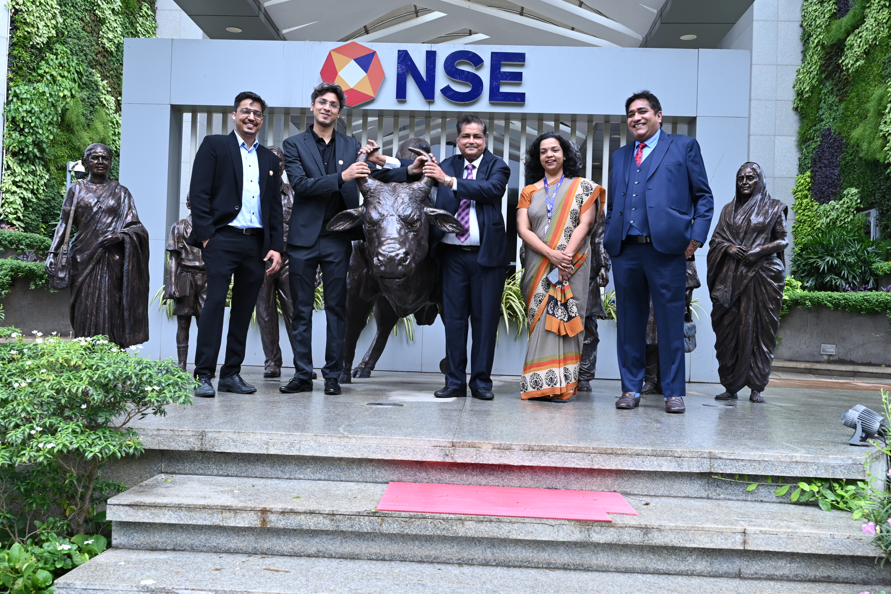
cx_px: 446
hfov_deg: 54.4
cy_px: 297
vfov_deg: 37.9
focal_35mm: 35
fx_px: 867
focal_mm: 35
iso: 400
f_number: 6.3
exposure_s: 1/125
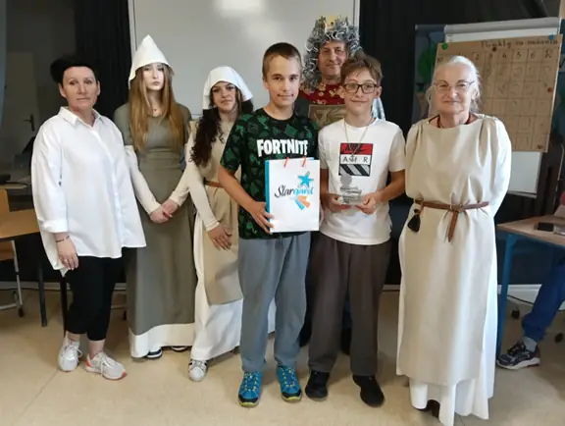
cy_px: 213
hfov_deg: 65.2
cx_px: 282
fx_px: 441
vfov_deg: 51.5
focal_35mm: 27
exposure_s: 1/33.3
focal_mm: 3.98
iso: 250
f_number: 1.8
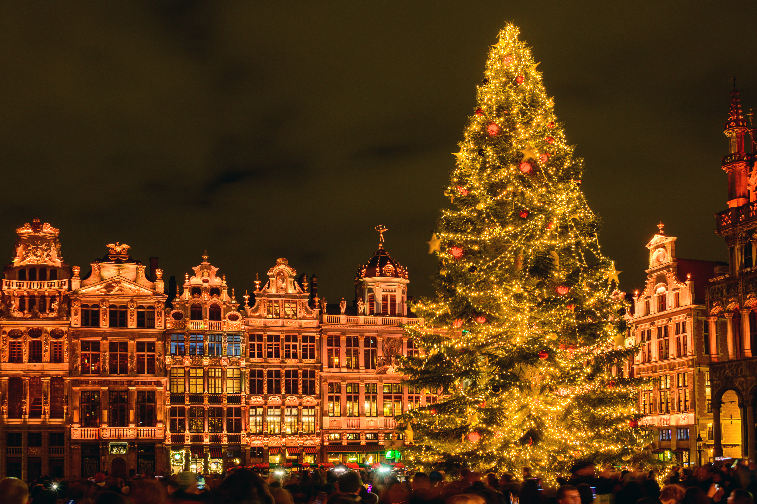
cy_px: 252
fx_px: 756
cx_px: 378
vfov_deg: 36.8
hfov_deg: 53.2
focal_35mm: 36
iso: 100
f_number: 9
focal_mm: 36
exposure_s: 4
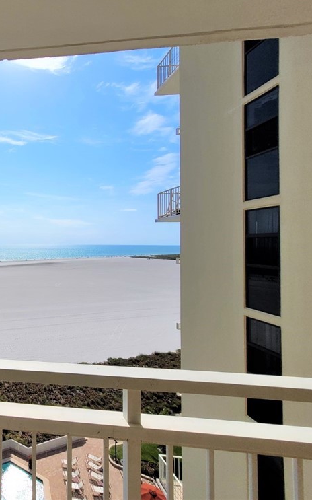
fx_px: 259
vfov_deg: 88.0
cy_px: 243
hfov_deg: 46.9
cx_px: -26
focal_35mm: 19
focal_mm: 1.74
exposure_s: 1/4807
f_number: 2.2
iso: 40
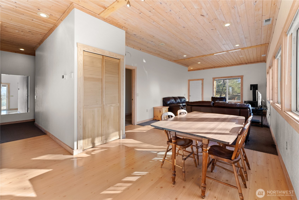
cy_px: 100
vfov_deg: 81.3
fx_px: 116
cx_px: 150
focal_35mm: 14
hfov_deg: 104.2
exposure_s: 1/100
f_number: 3.2
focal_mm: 14
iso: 400
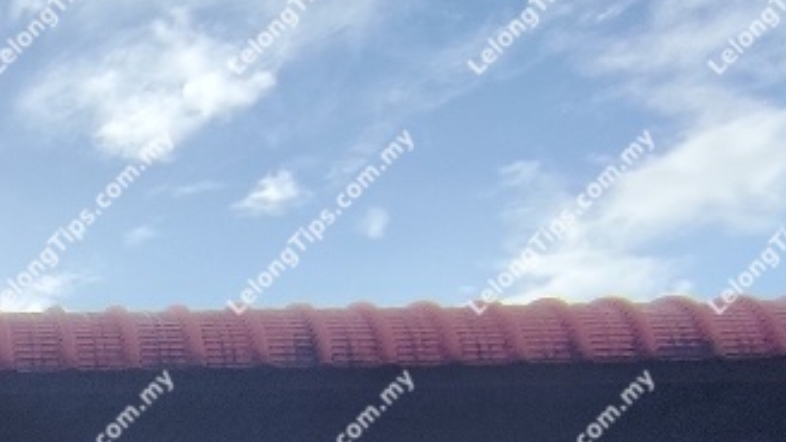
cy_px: 770
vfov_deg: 15.5
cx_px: -430
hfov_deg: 23.7
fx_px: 1417
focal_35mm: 68
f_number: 2.2
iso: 50
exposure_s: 1/1400
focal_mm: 1.65
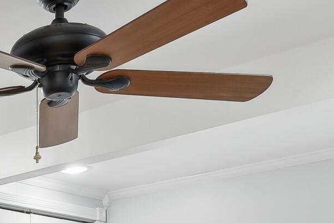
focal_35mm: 79
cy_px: 381
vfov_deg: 15.3
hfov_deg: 21.2
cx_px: -184
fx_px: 733
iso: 320
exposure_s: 1/5
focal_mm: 16
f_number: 7.1
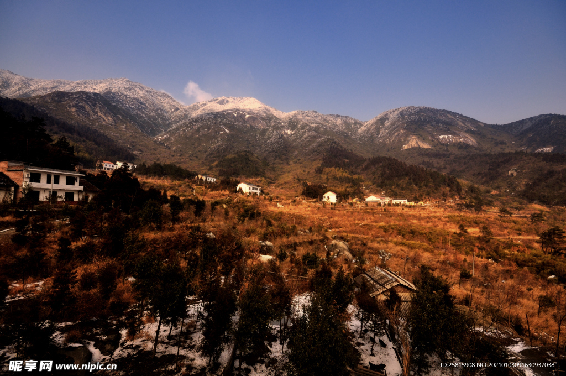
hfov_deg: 100.5
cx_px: 283
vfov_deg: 77.2
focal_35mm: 15
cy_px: 188
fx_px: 236
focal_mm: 10
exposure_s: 1/250
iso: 200
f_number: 11
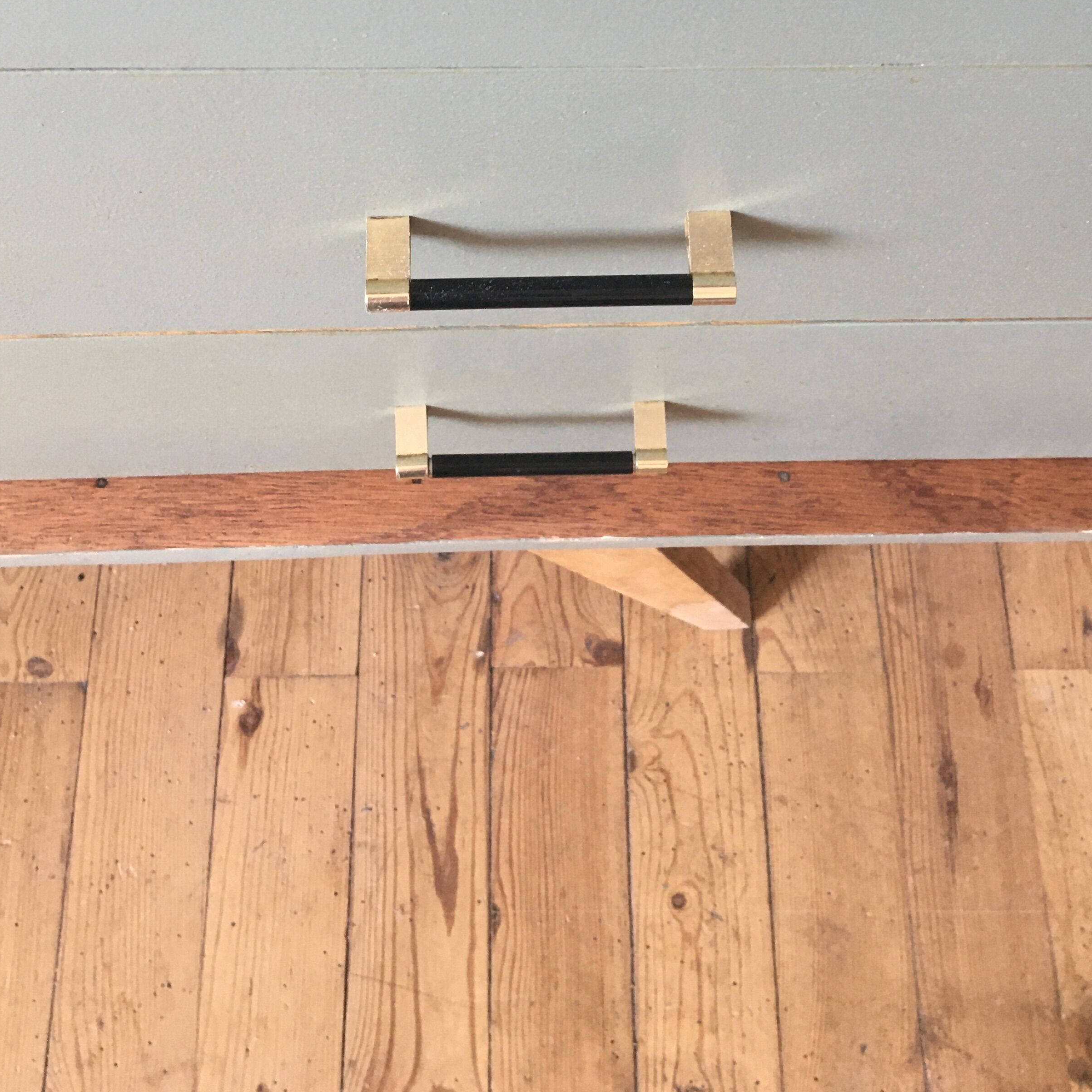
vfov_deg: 37.7
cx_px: 545
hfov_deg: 39.2
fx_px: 1535
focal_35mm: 43
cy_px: 213
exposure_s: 1/33
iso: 125
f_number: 2.2
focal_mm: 4.15
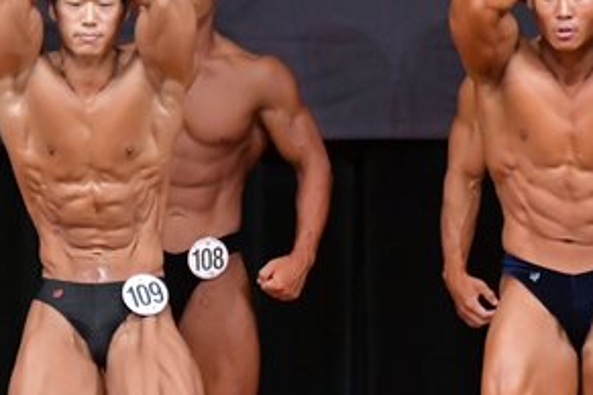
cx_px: 103
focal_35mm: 679
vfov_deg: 2.0
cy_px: 283
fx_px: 11184
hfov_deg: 3.0
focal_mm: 170
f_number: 5.6
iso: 5000
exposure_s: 1/400
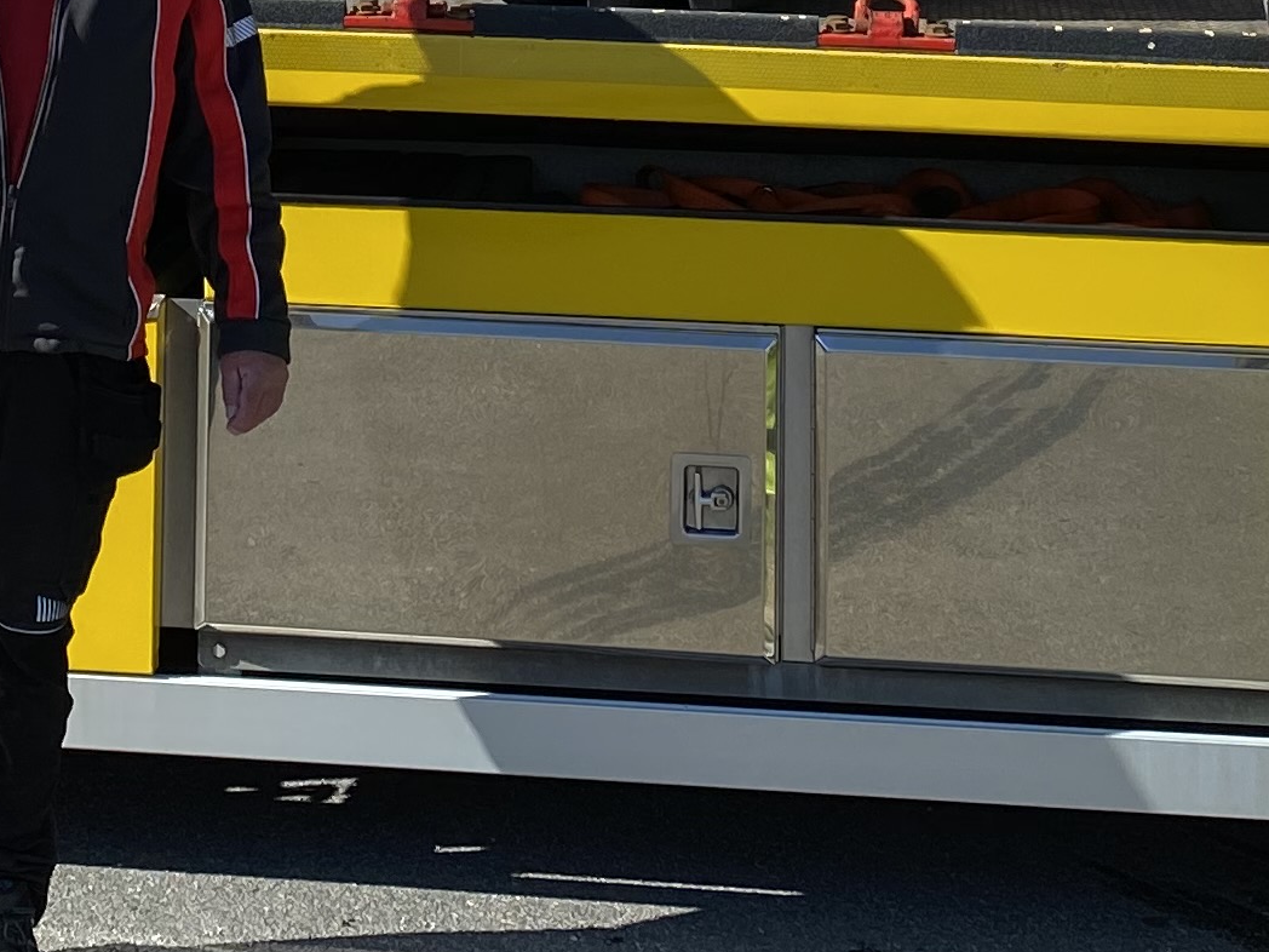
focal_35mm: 100
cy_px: -514
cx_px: 379
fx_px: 3666
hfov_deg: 19.5
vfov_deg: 13.8
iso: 32
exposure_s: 1/2183
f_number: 1.8
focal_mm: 4.25
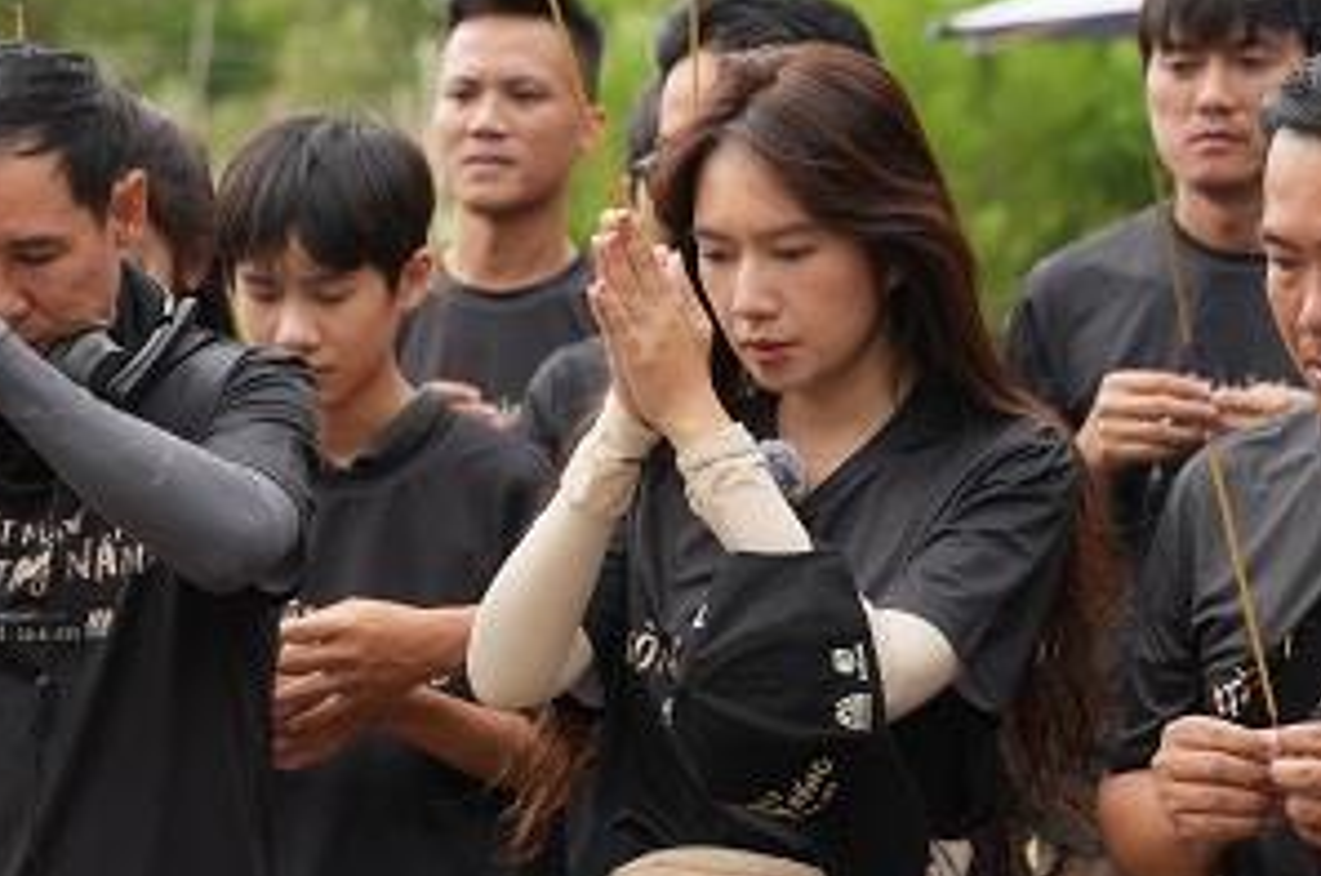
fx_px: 6484
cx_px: 489
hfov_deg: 11.6
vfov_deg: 7.7
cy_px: 596
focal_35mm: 177
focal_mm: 75
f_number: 4.5
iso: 200
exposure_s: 1/800
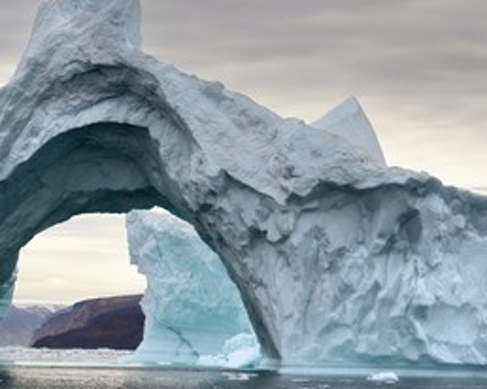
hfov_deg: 11.5
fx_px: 2420
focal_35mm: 168
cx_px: 177
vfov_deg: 9.2
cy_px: 187
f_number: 9
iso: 400
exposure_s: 1/640
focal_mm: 110
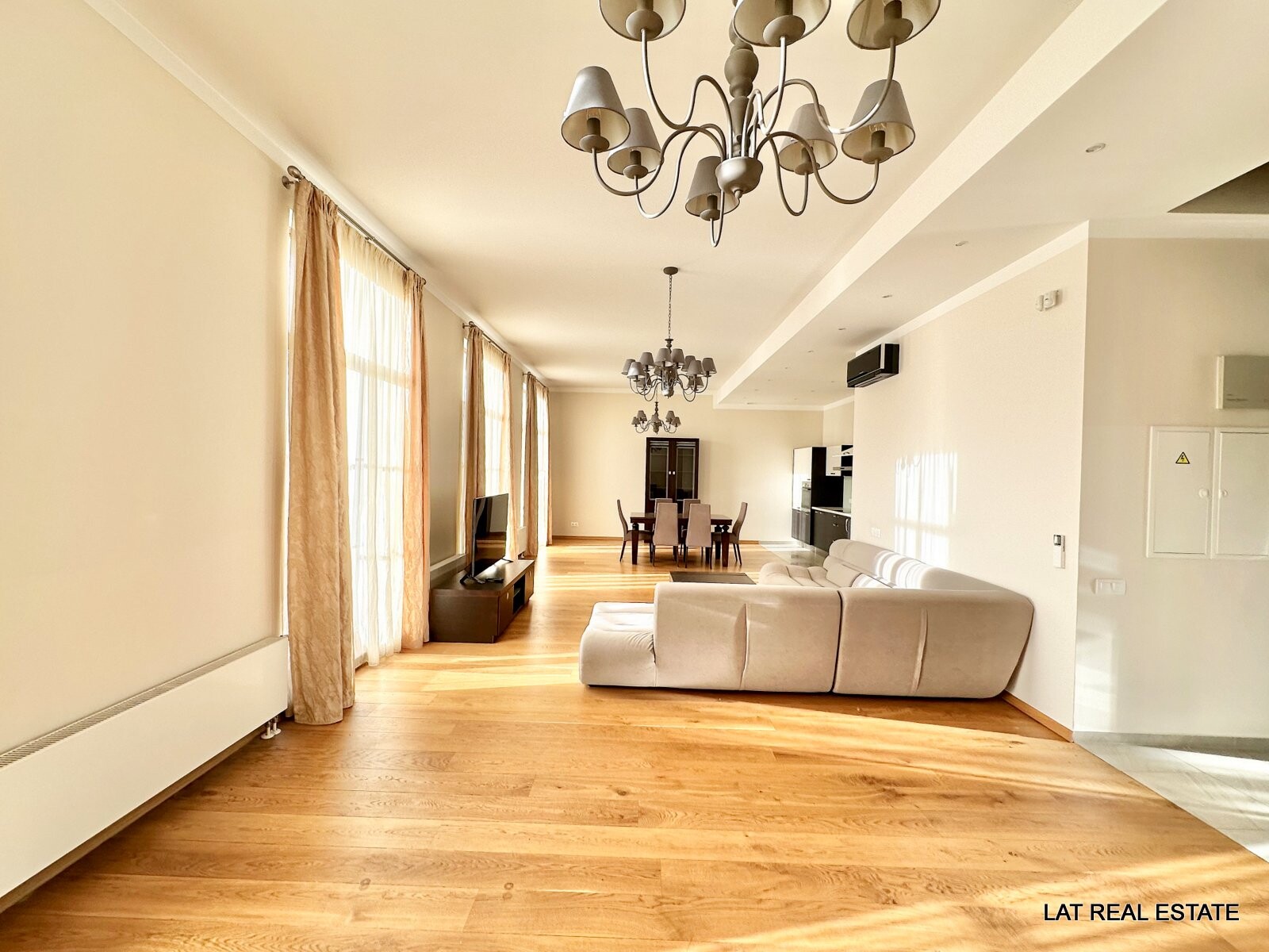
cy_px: 476
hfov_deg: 102.1
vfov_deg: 85.7
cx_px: 634
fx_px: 513
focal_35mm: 14
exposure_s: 1/159
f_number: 2.2
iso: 40
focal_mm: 2.22
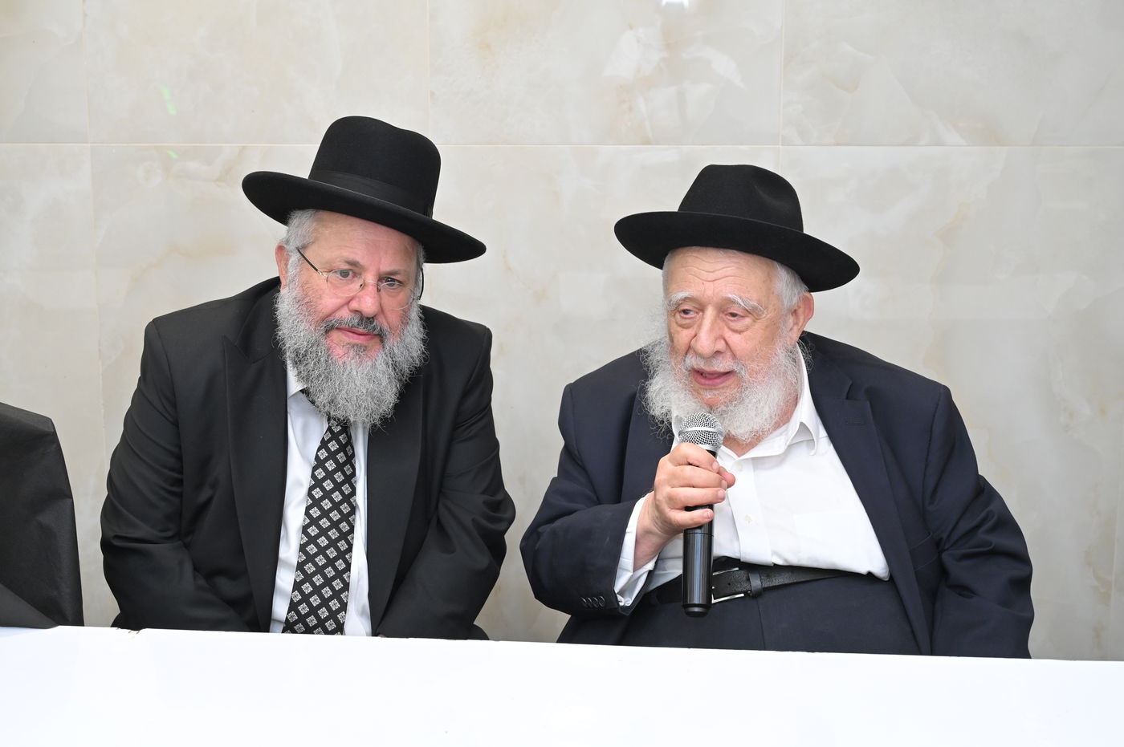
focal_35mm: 49
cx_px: 562
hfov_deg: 40.4
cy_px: 374
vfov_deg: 27.5
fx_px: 1529
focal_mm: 49
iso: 2500
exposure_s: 1/200
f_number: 5.6
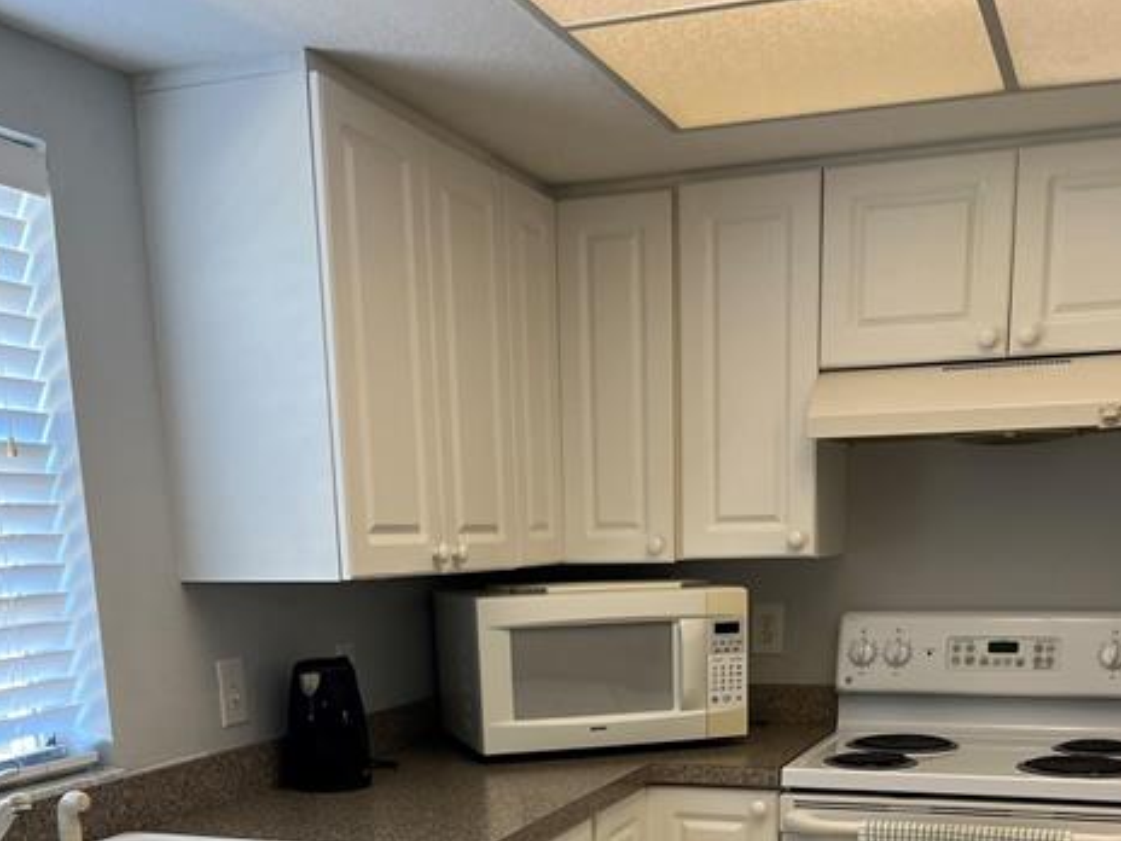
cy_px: 882
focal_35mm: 43
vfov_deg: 30.7
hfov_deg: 43.8
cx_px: 606
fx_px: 1393
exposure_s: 1/60
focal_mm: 5.1
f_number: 1.6
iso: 80
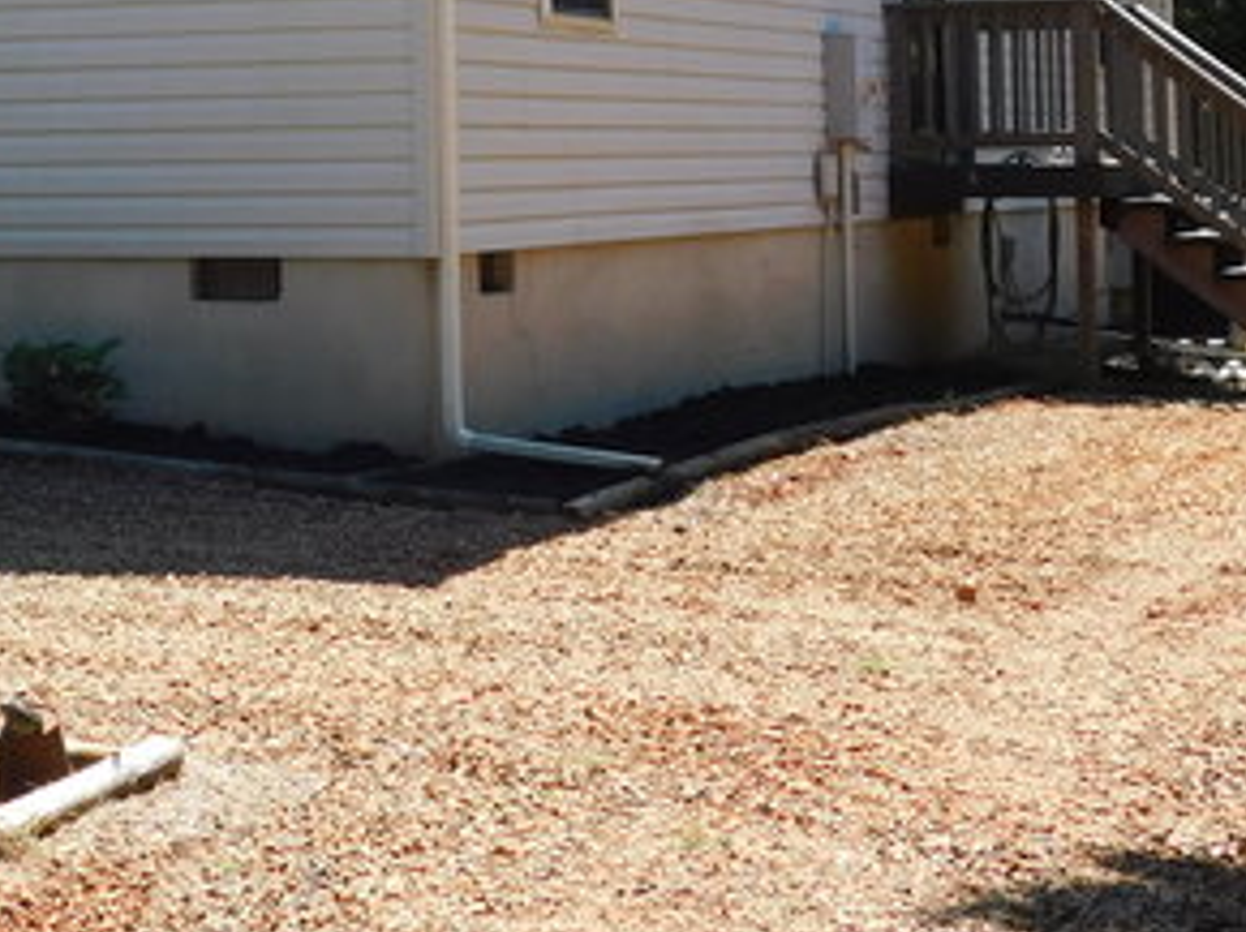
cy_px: -17
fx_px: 3453
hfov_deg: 20.1
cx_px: 161
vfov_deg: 15.1
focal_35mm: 96
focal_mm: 6.3
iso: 125
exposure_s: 1/500
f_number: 3.5
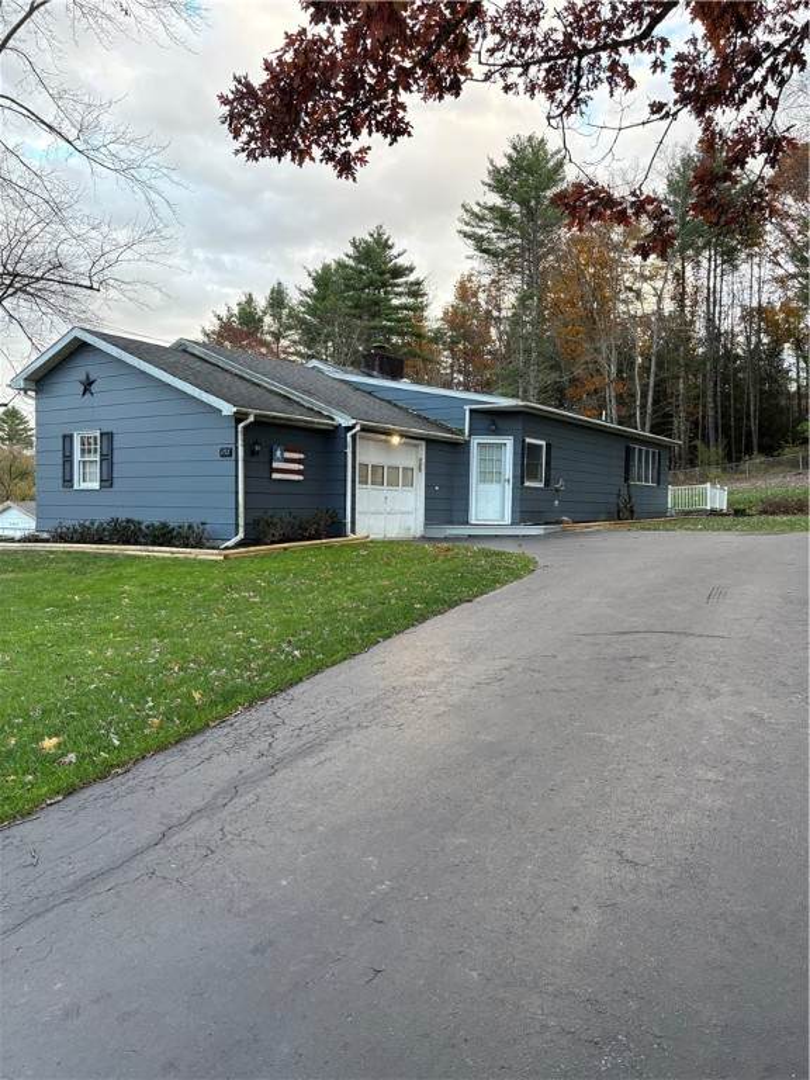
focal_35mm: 26
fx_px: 811
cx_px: 405
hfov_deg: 53.1
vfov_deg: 67.3
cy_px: 540
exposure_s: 1/217
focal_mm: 5.96
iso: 125
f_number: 1.6
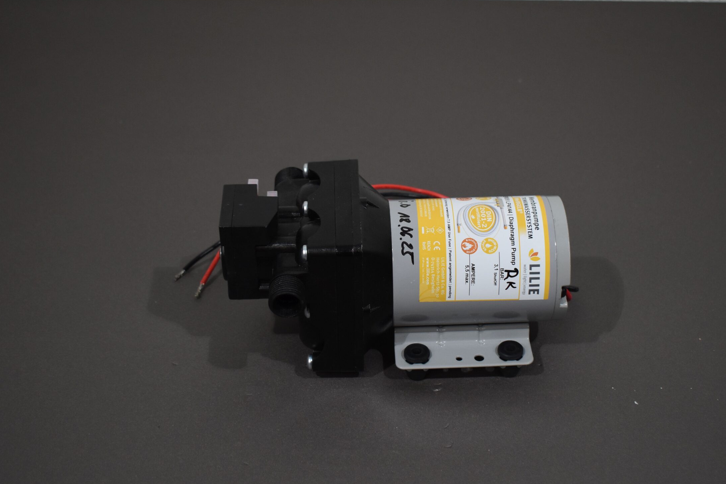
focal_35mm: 60
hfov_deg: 33.4
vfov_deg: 22.6
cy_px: 238
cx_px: 399
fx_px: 1210
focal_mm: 34
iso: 800
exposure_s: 1/250
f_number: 4.5
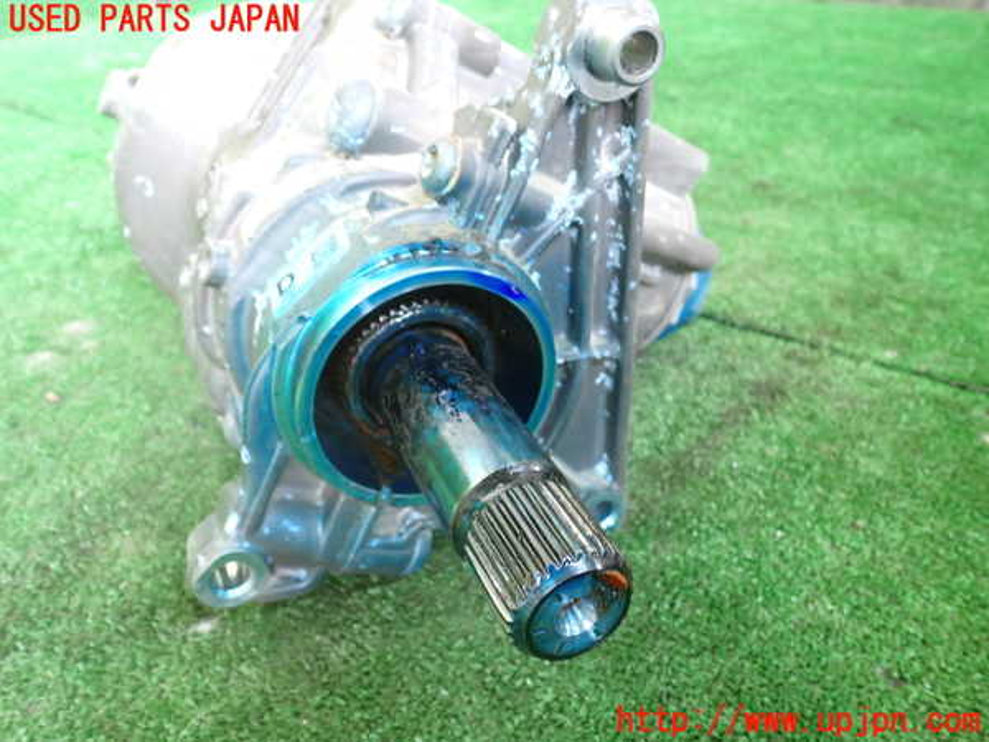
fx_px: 857
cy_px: 371
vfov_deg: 46.8
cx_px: 494
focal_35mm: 30
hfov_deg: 60.0
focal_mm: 5.4
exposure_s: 1/30
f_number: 2.3
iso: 500
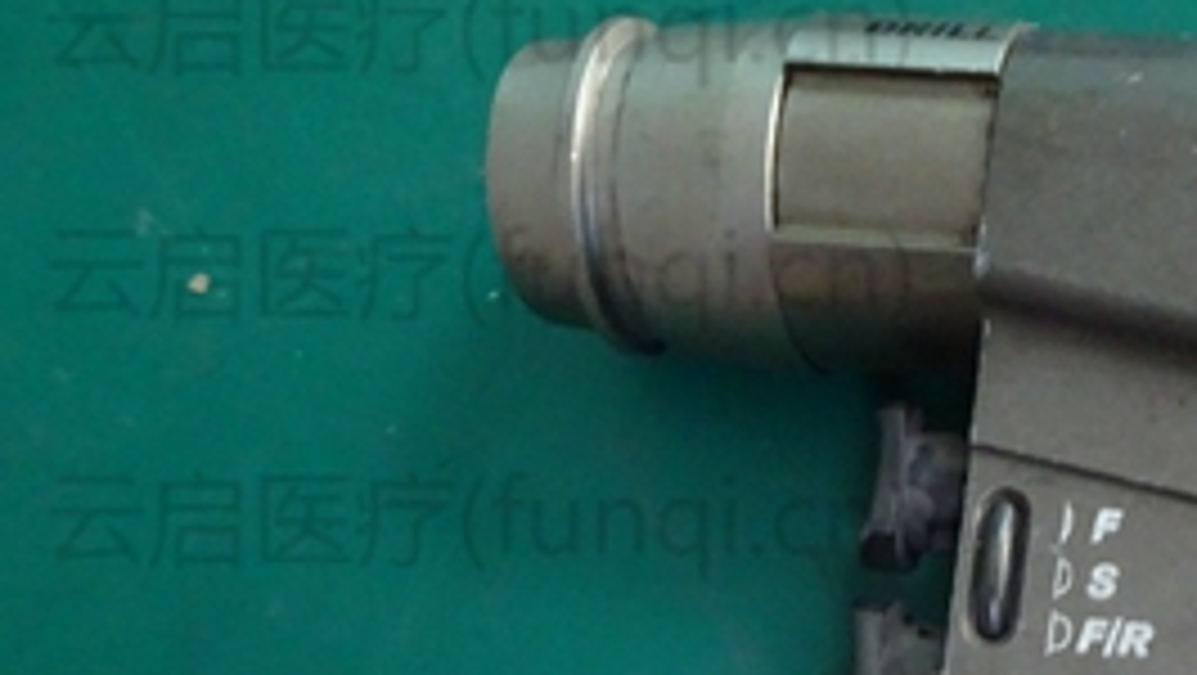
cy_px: 783
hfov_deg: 32.1
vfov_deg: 19.4
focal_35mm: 59
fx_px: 1874
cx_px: 1246
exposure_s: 1/15
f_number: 3.5
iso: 800
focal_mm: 4.1
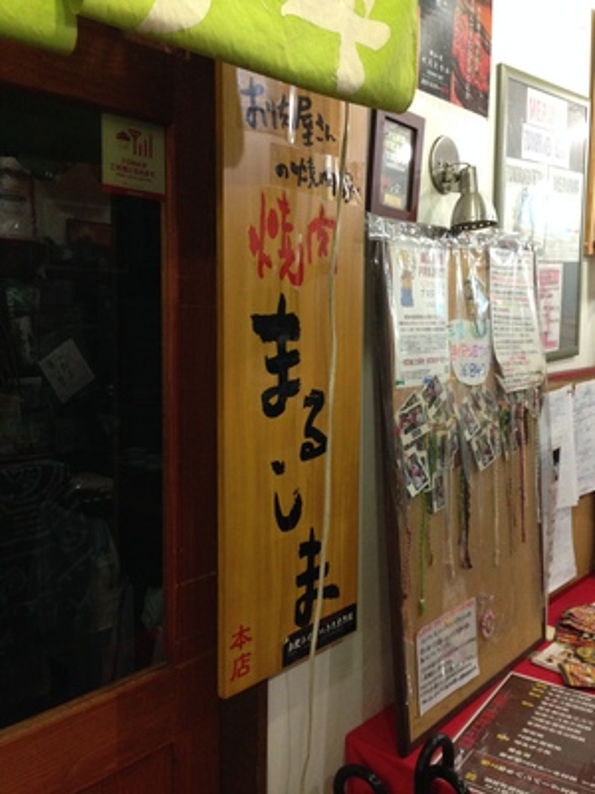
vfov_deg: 55.4
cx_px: 298
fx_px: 756
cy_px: 397
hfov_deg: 42.9
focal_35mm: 33
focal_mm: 4.12
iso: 250
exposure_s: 1/20
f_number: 2.4
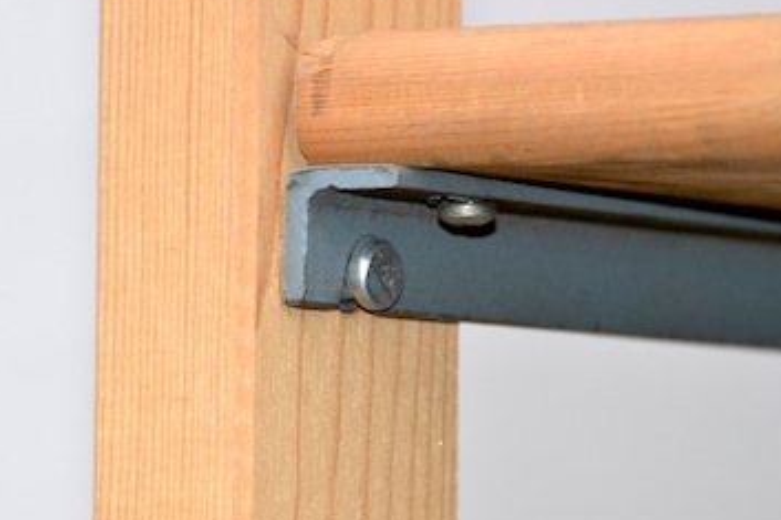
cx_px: 367
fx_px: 9953
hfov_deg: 4.5
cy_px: 222
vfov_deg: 3.0
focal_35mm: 459
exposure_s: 1/30
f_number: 7.1
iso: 100
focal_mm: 200
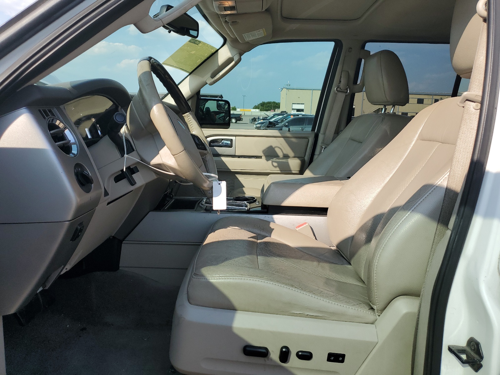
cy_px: 188
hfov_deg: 67.3
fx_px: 376
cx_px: 250
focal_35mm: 26
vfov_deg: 53.1
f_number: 1.5
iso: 50
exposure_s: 1/1667
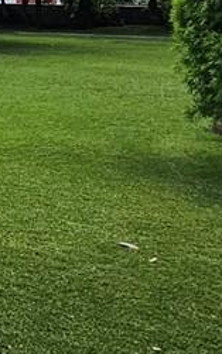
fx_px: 851
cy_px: -30
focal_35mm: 88
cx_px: -495
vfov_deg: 22.3
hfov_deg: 9.9
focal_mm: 2.2
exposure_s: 1/2094
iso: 50
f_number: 2.2
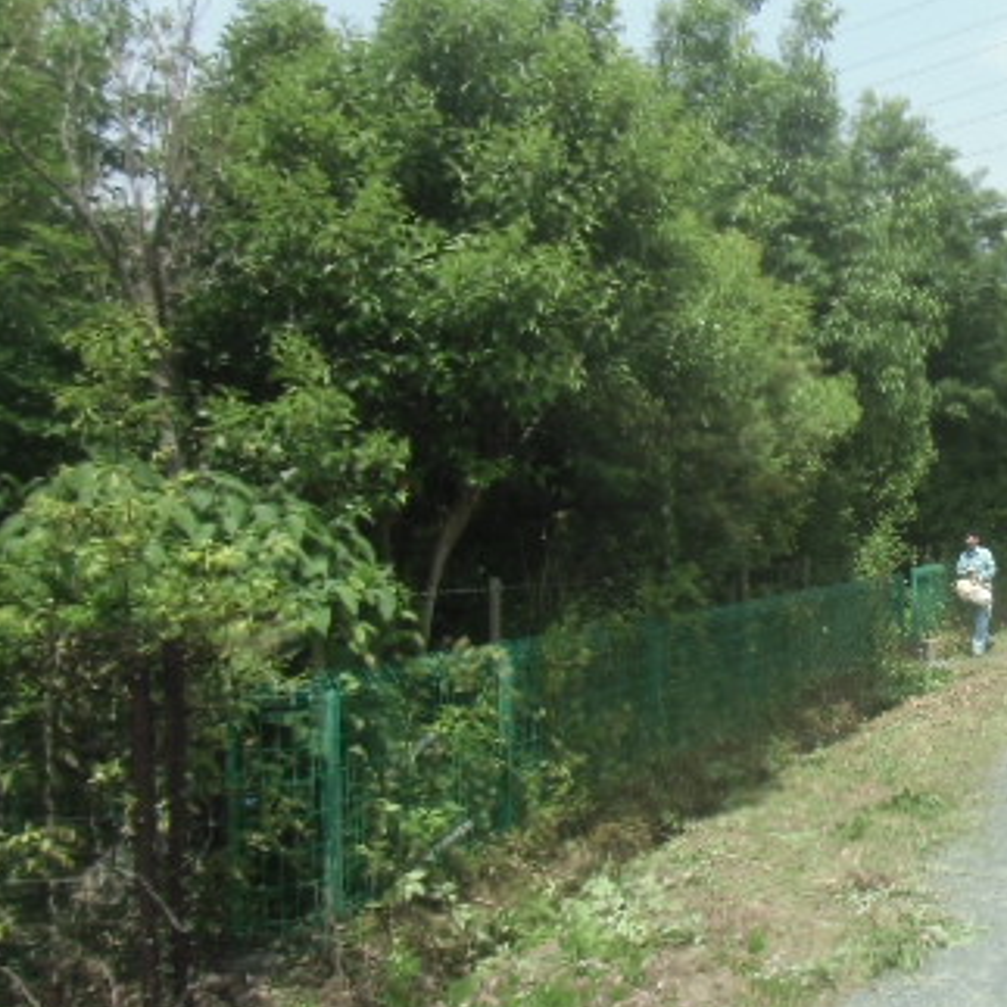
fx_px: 1382
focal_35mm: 42
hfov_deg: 37.3
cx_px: 920
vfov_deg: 39.9
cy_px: 602
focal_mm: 4.24
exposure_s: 1/500
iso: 64
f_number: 3
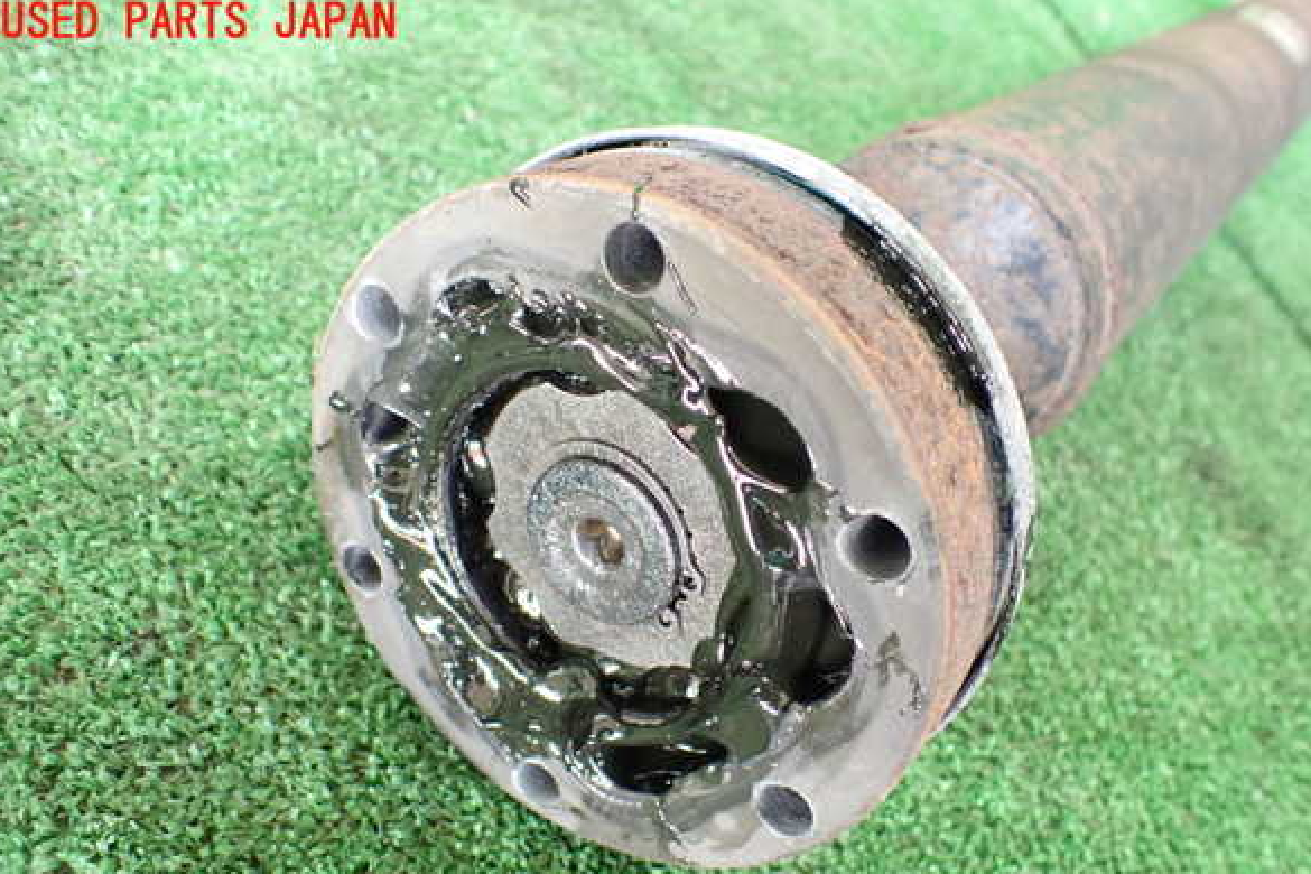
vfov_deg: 41.0
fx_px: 1165
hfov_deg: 58.7
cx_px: 661
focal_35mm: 32
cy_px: 500
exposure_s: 1/60
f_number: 2.3
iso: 800
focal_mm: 5.4
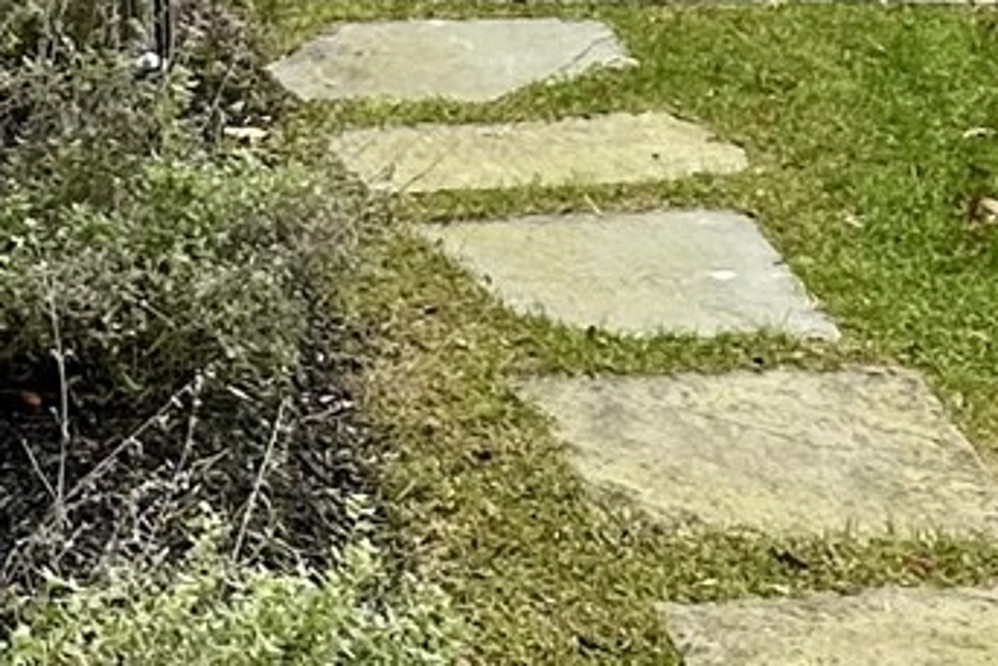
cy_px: -535
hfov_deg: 22.2
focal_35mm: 87
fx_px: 2413
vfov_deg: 14.0
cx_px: -76
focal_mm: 2.22
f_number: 2.2
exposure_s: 1/241
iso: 40
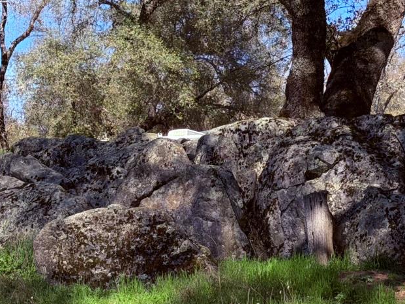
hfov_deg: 17.0
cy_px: 200
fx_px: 1357
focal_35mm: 116
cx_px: 241
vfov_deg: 12.8
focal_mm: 6.76
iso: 64
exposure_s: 1/1608
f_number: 1.78
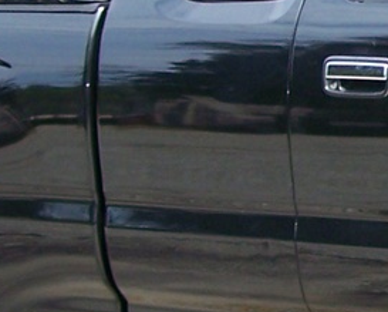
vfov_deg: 7.1
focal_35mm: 217
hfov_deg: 8.7
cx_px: 615
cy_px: 68
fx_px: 2495
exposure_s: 1/320
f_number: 2.8
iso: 80
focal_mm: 6.3
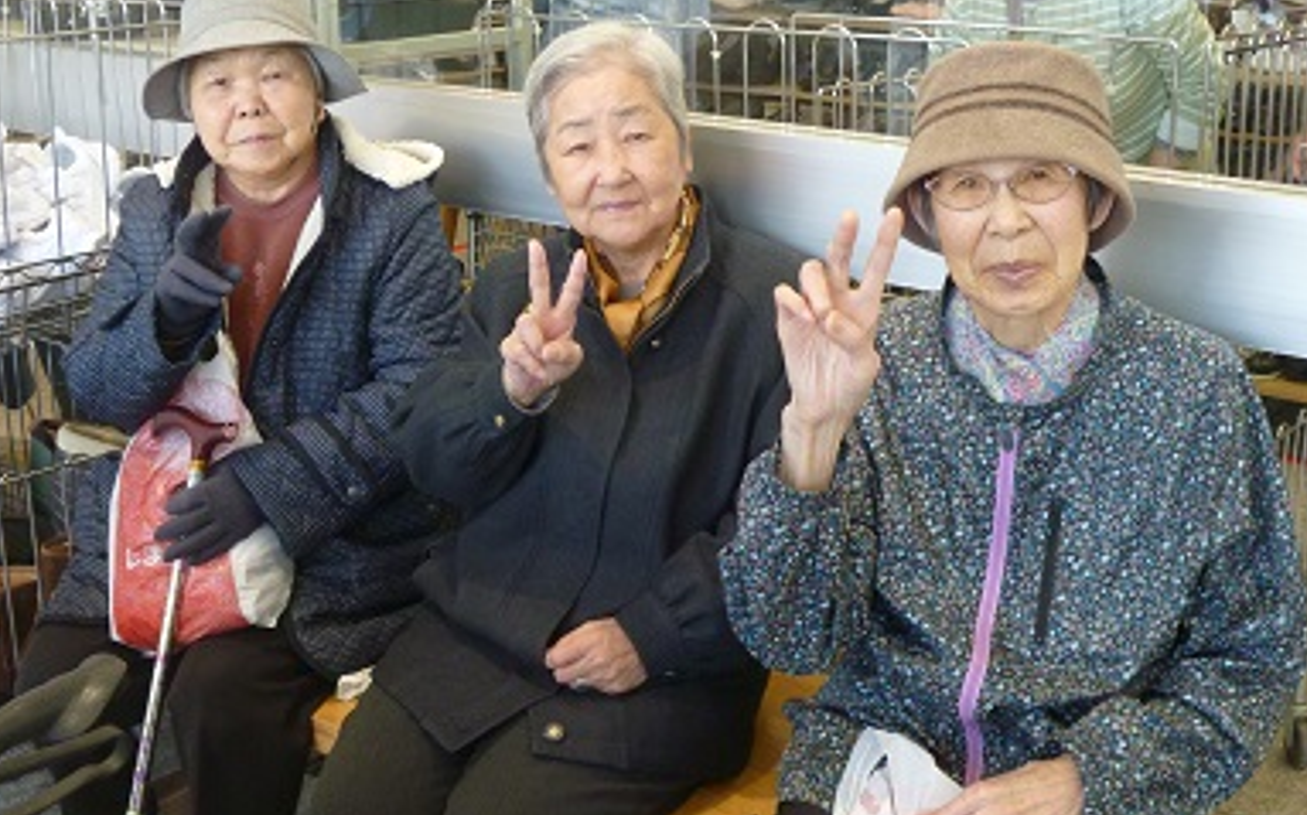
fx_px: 1745
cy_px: 334
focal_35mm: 49
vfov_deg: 26.3
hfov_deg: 41.1
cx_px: 686
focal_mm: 7.2
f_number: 3.6
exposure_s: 1/40
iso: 250
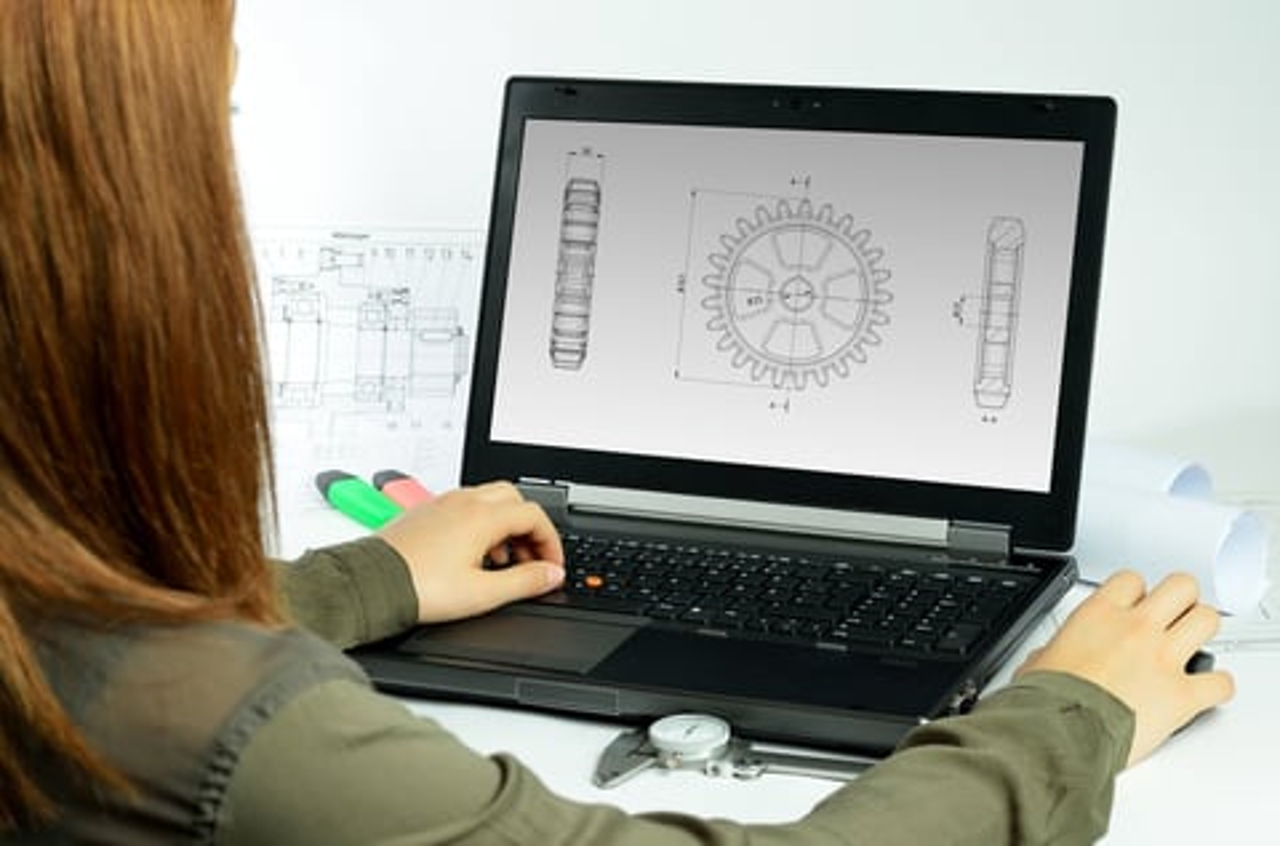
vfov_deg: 18.1
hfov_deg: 27.1
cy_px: 423
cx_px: 640
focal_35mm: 75
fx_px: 2659
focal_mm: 50
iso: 100
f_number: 8
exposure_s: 1/60
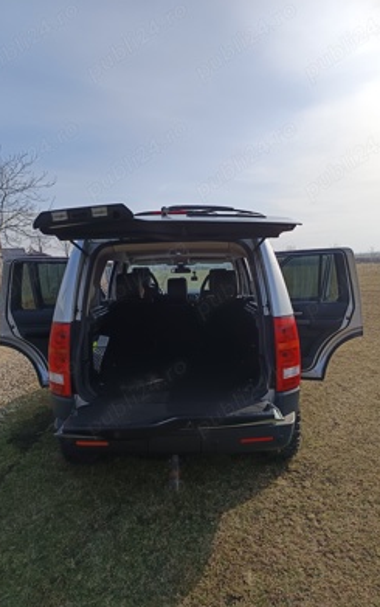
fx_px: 430
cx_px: 191
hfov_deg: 47.7
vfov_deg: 70.4
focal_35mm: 26
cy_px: 304
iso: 51
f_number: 1.7
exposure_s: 1/684
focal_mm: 5.31
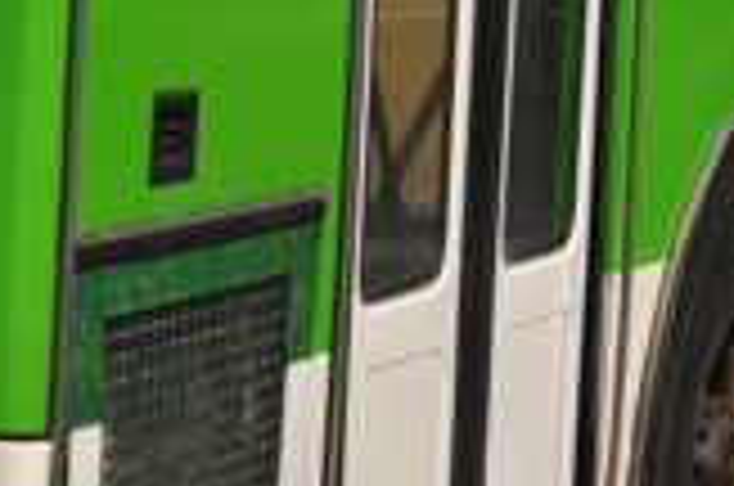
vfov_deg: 4.8
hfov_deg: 7.3
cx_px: -90
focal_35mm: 282
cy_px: -252
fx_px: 5738
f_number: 8
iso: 360
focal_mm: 34
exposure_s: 1/2000
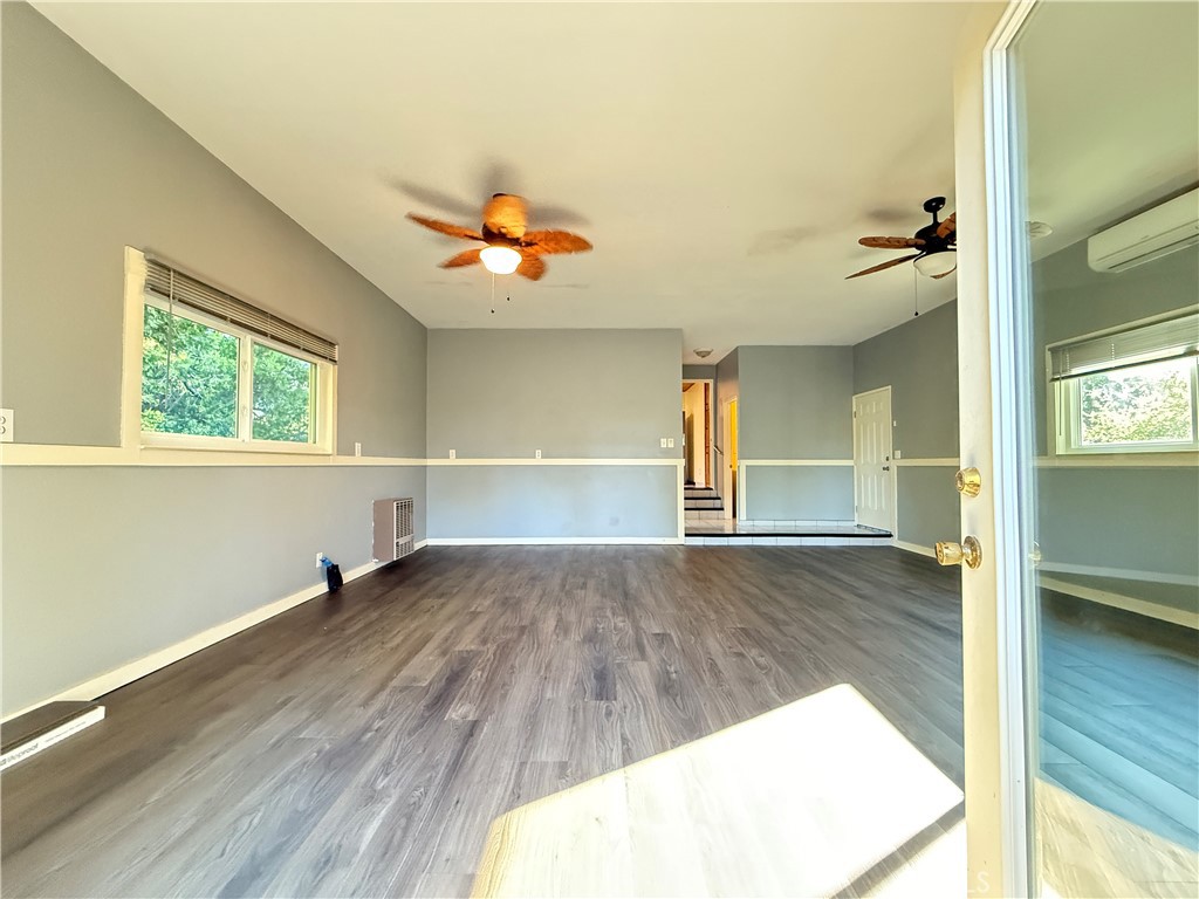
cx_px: 600
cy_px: 450
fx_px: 485
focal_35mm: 14
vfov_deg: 85.7
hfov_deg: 102.1
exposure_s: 1/60
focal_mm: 2.22
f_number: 2.2
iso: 1000
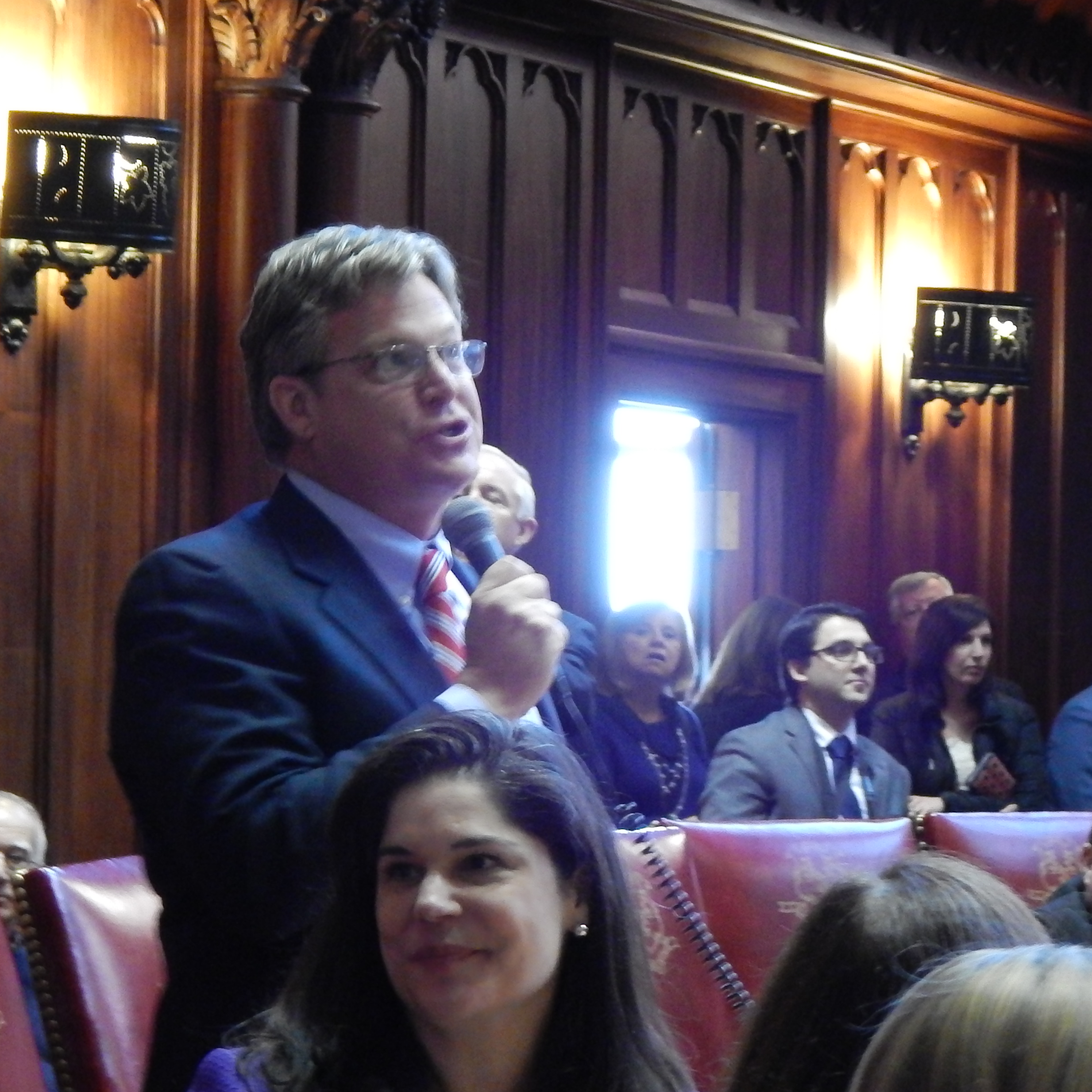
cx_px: 983
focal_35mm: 142
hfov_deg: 12.2
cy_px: 491
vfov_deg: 12.3
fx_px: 5068
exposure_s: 1/15
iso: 800
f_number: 4.3
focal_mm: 15.3
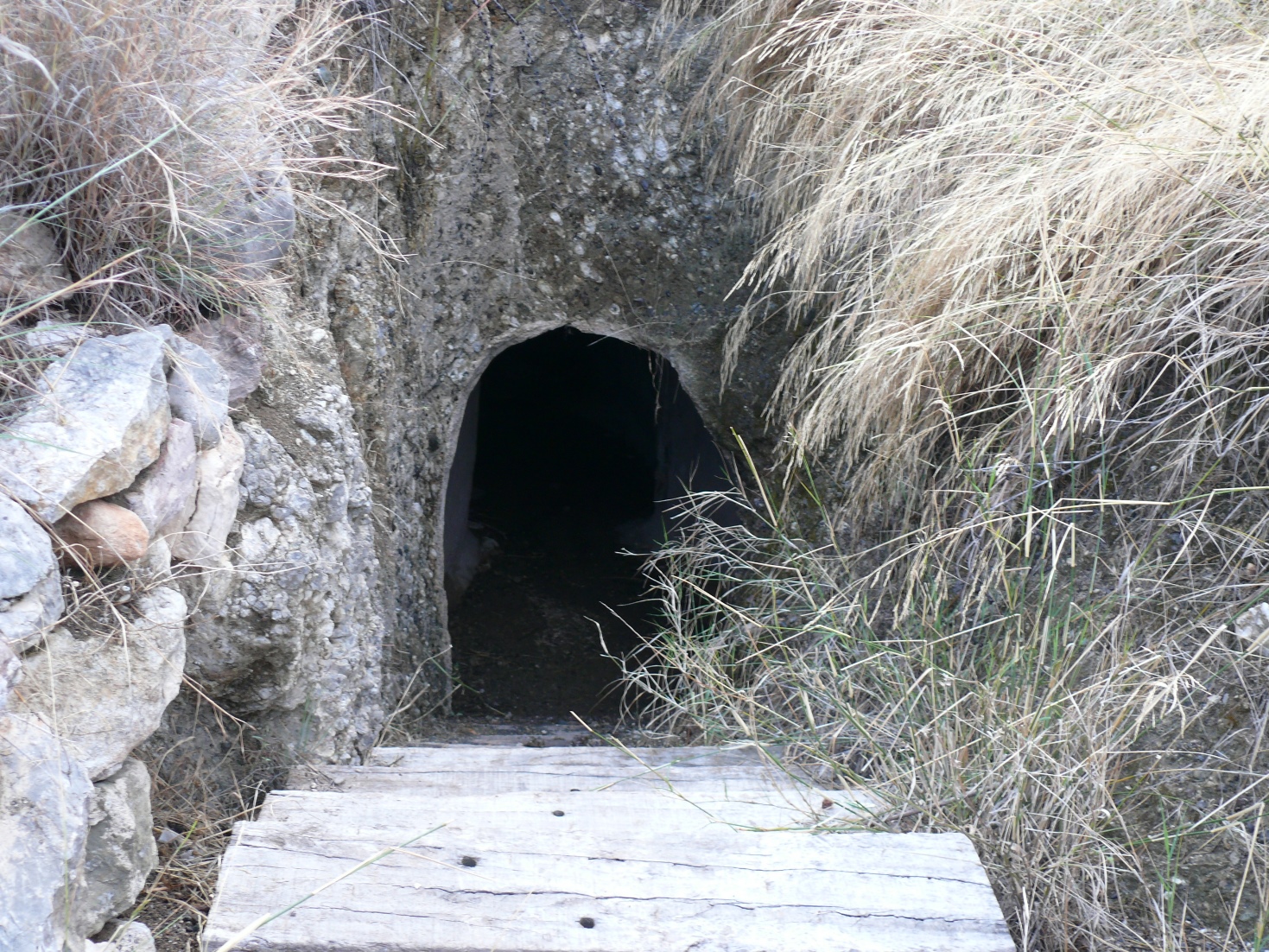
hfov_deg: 46.8
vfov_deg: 36.0
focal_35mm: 40
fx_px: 1466
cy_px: 476
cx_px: 634
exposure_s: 1/40
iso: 100
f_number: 2.8
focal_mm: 8.4
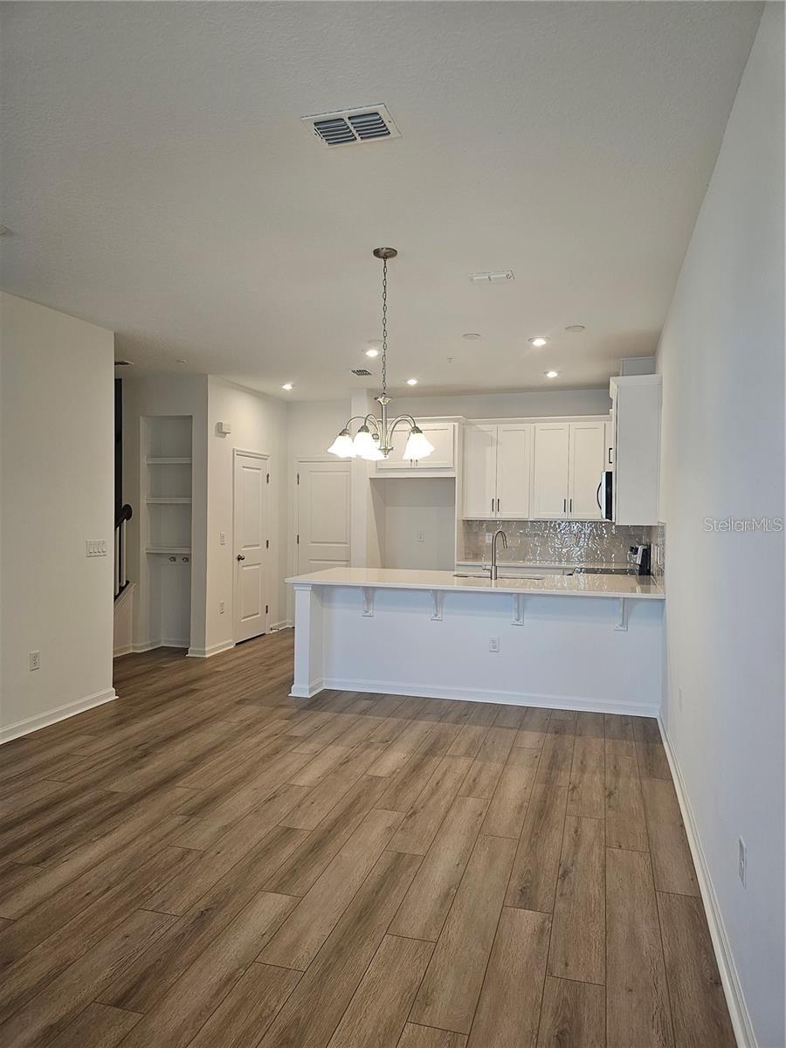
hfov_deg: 58.9
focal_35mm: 23
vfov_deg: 73.9
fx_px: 696
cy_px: 524
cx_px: 393
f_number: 1.7
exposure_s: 1/120
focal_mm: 6.3
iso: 100
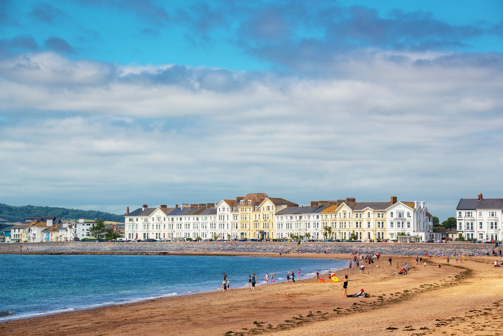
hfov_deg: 18.3
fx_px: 1565
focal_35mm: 112
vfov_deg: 12.2
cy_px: 168
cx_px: 252
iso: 160
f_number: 10
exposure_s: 1/640
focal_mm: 112
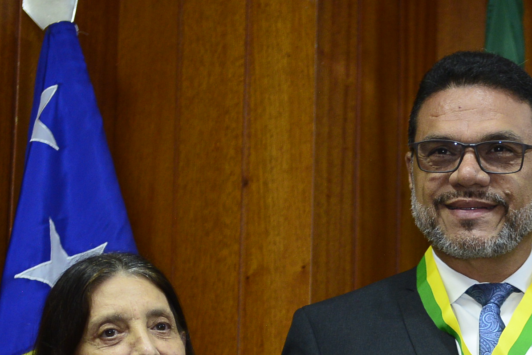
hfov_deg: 13.5
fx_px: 2232
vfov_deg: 9.0
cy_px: 434
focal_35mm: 151
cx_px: 471
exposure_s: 1/125
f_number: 2.8
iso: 2000
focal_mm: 60
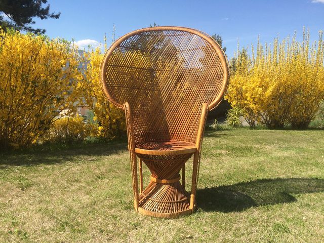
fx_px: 271
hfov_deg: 61.7
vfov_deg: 48.2
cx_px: 162
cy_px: 122
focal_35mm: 29
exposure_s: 1/1642
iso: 32
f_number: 2.2
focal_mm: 4.15
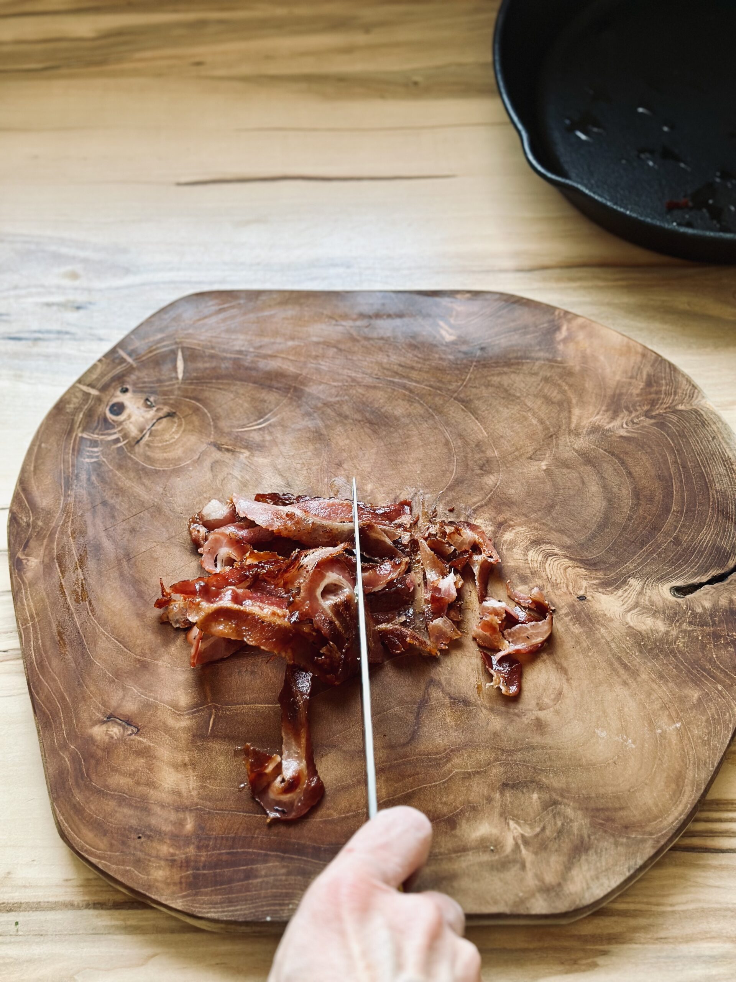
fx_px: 1361
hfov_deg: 30.3
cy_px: 491
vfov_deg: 39.7
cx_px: 368
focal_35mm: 48
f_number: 1.78
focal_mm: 6.86
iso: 250
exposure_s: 1/60
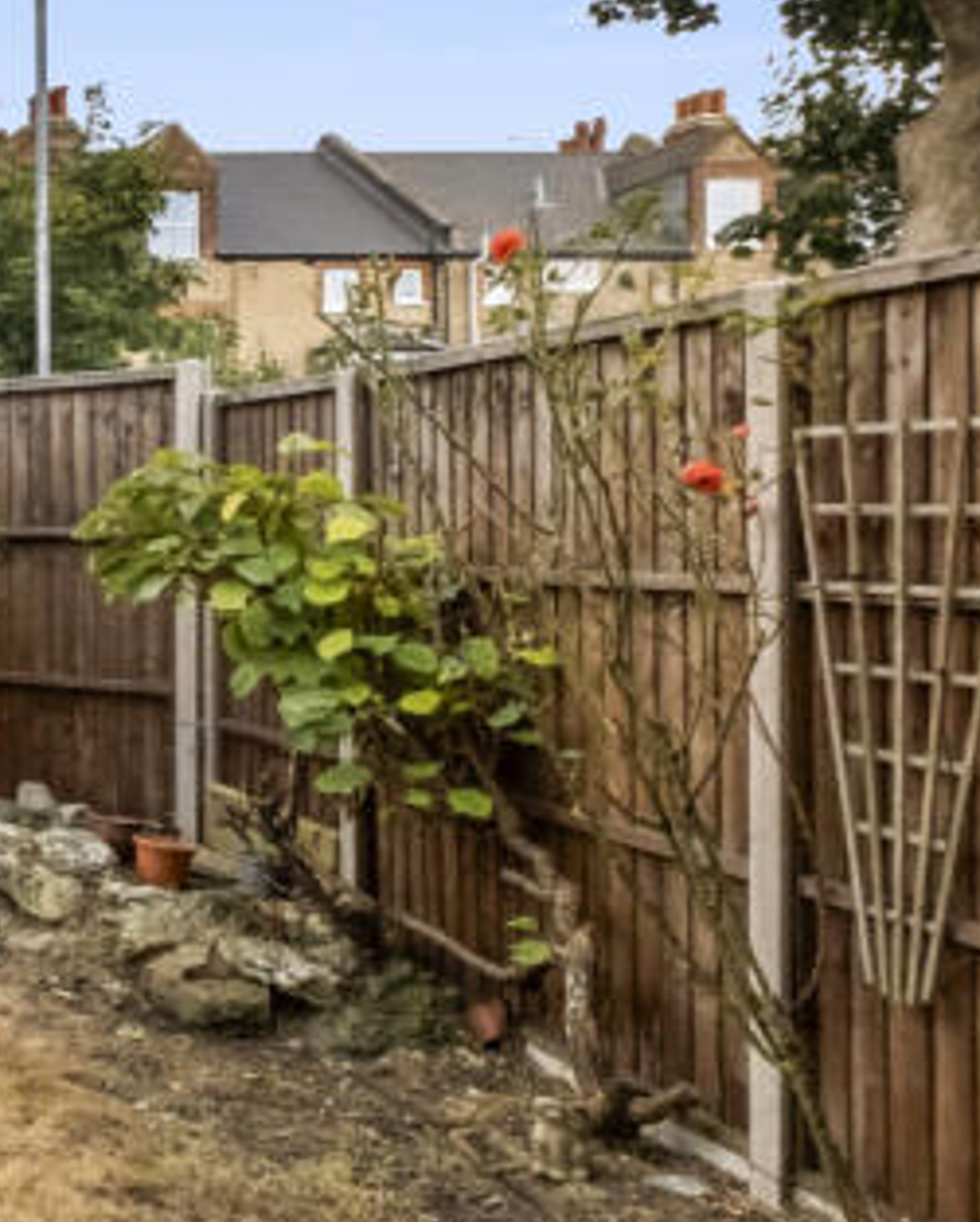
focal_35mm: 46
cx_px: -492
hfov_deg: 25.0
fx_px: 1665
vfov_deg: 40.2
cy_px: 521
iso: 1600
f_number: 8
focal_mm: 10
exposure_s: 1/400
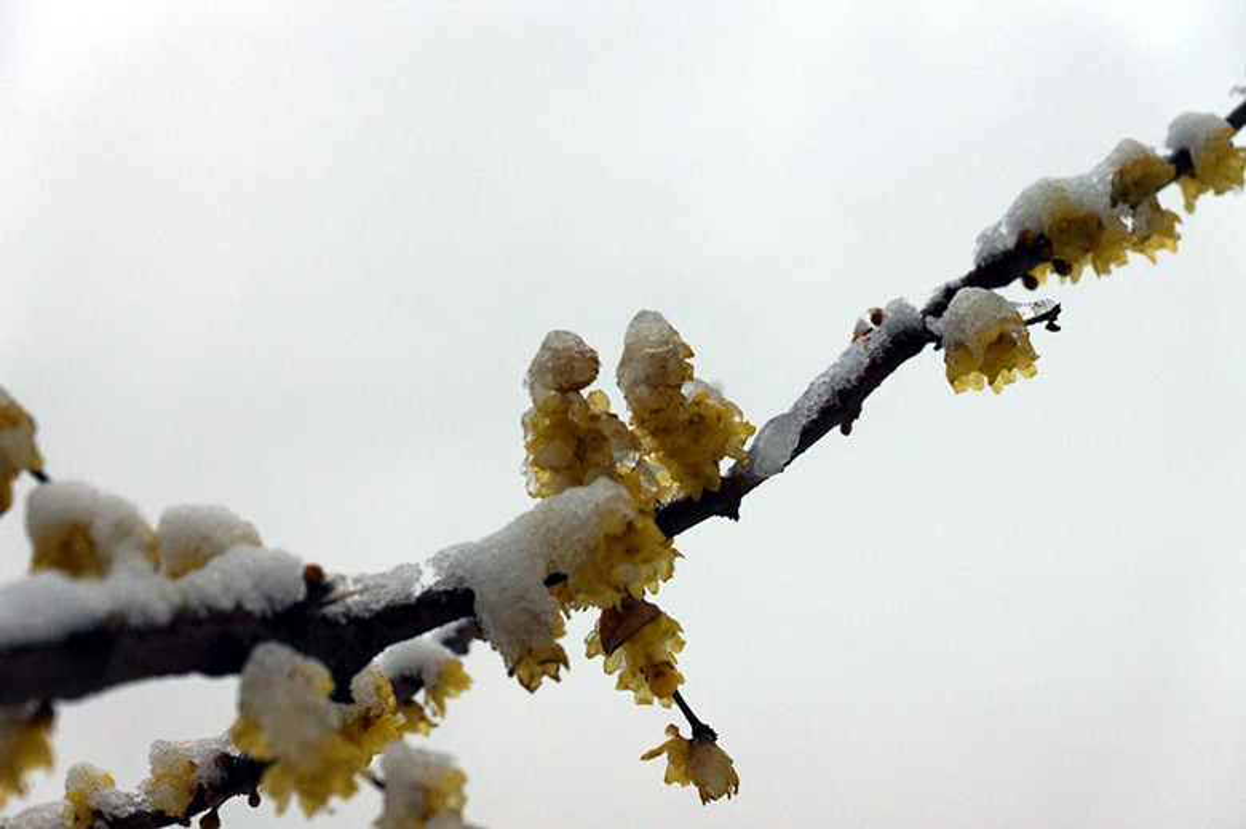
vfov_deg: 18.2
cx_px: 623
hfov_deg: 27.0
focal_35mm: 75
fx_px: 2594
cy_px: 414
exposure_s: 1/2000
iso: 640
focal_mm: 50
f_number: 4
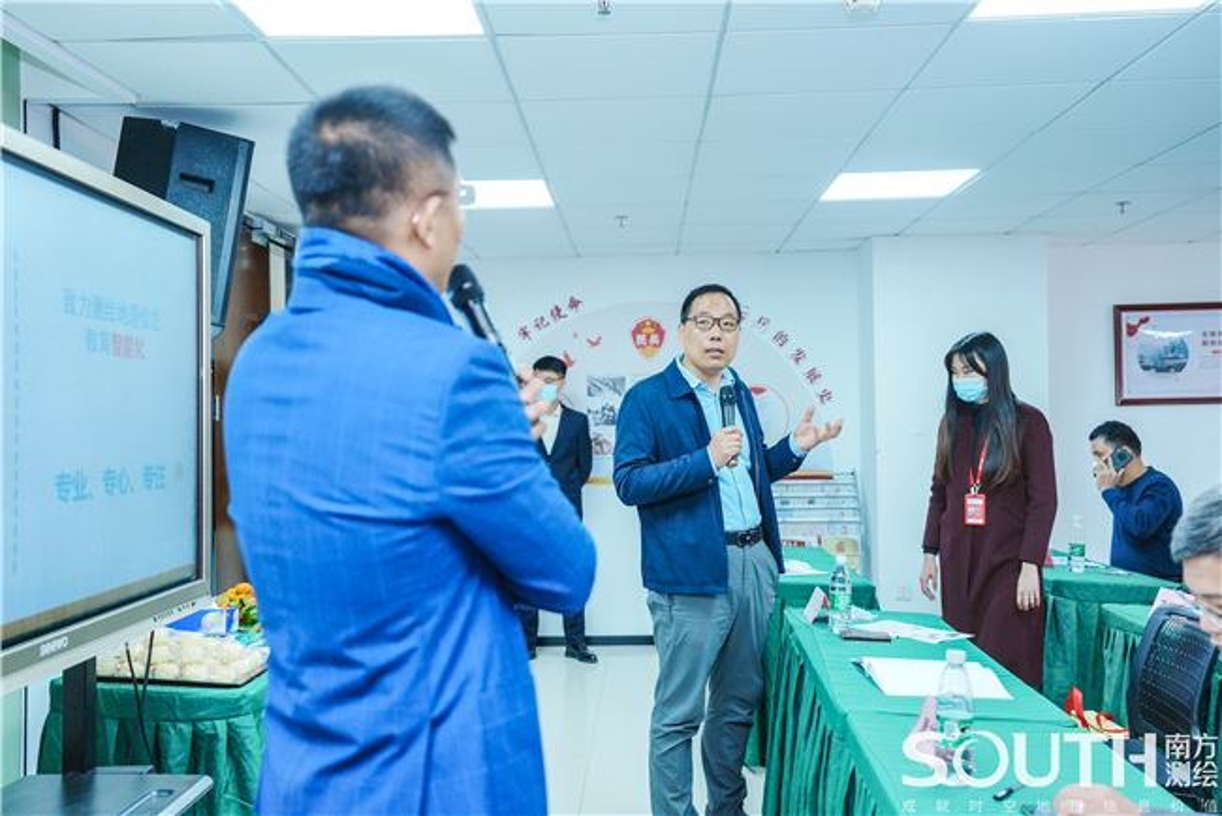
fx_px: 1189
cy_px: 408
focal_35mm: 35
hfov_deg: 54.4
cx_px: 611
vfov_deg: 37.9
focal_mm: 35
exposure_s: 1/400
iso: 2000
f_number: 2.8
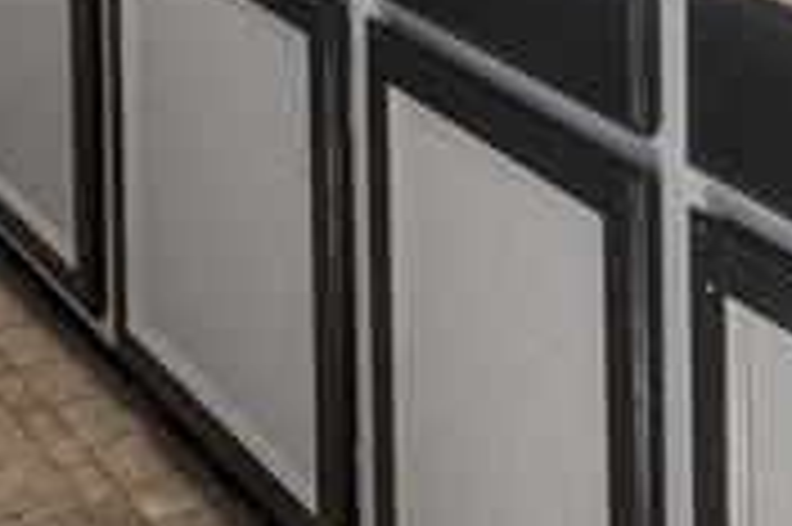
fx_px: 2176
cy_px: -728
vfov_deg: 11.5
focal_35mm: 99
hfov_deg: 20.6
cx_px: 418
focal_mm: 17
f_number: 8
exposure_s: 1/50
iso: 400
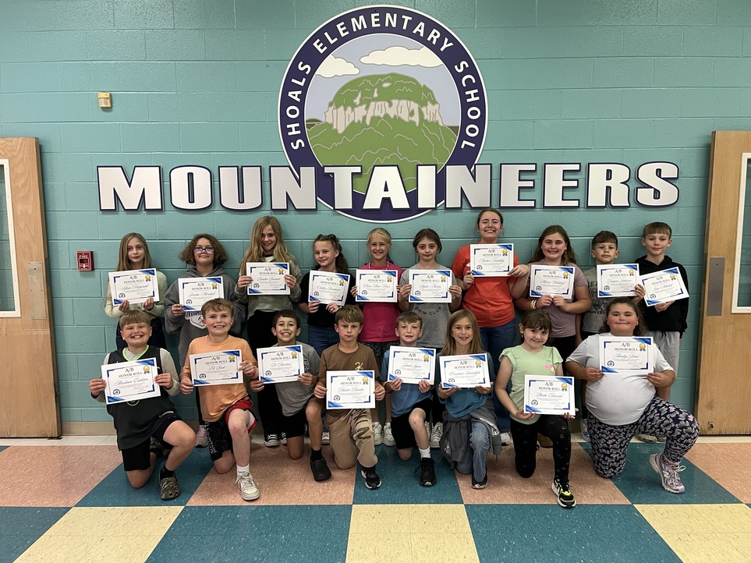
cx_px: 380
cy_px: 285
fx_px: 586
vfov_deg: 51.3
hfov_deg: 65.3
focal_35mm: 27
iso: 125
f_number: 1.6
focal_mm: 5.1
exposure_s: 1/60
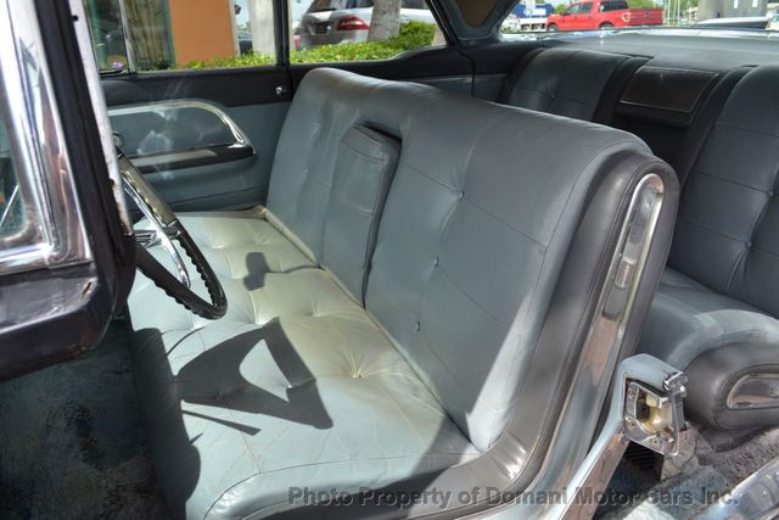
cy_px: 260
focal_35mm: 27
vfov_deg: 48.0
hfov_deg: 67.4
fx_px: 584
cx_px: 390
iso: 100
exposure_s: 1/160
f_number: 7.1
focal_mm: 18
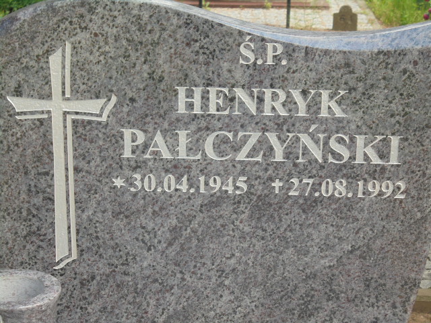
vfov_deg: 15.7
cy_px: 162
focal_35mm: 94
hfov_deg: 20.9
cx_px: 216
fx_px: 1170
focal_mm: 16.9
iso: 100
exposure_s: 1/100
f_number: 4.7
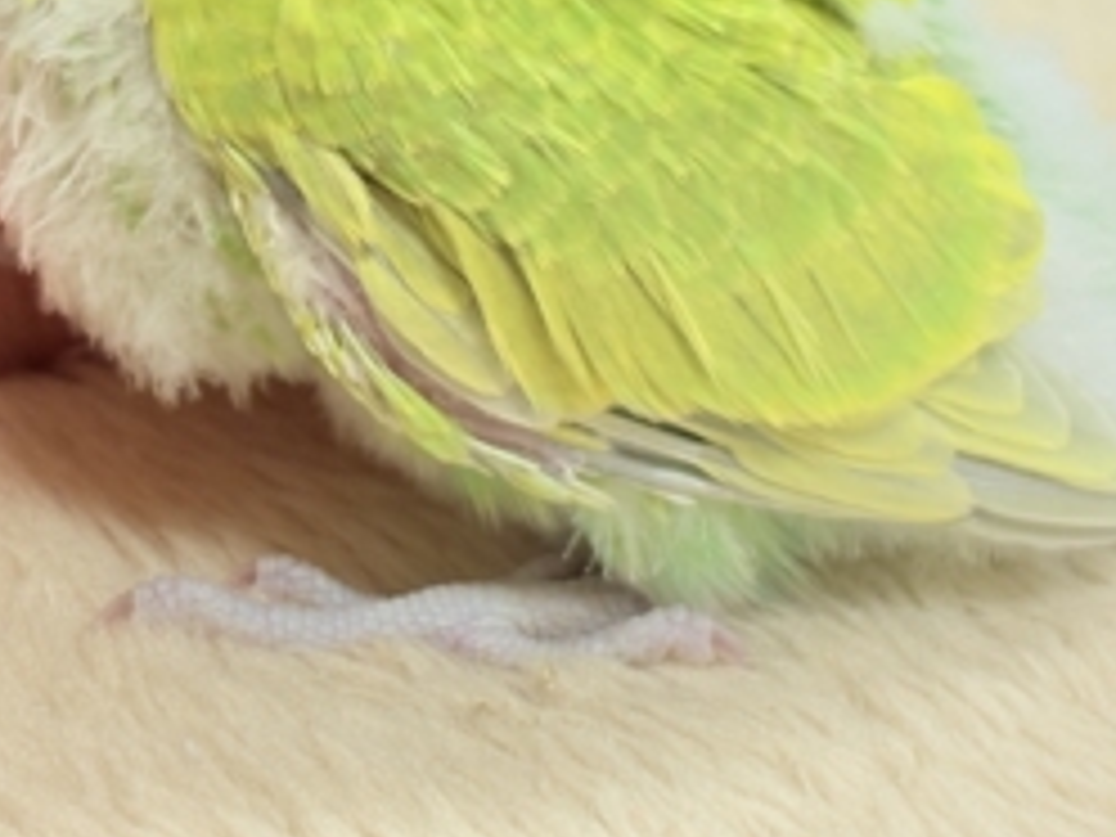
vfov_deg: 10.9
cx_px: 513
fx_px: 4320
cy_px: -54
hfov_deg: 14.7
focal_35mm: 134
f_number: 1.6
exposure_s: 1/121
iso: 50
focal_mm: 5.96
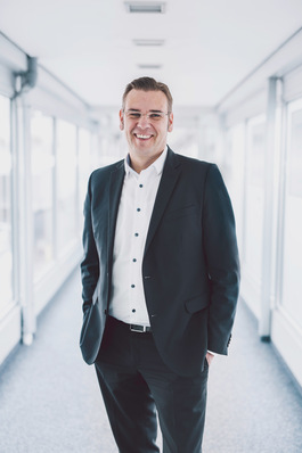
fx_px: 630
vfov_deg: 39.6
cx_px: 151
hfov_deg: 27.0
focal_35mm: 50
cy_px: 226
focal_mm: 50
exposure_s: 1/160
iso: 800
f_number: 2
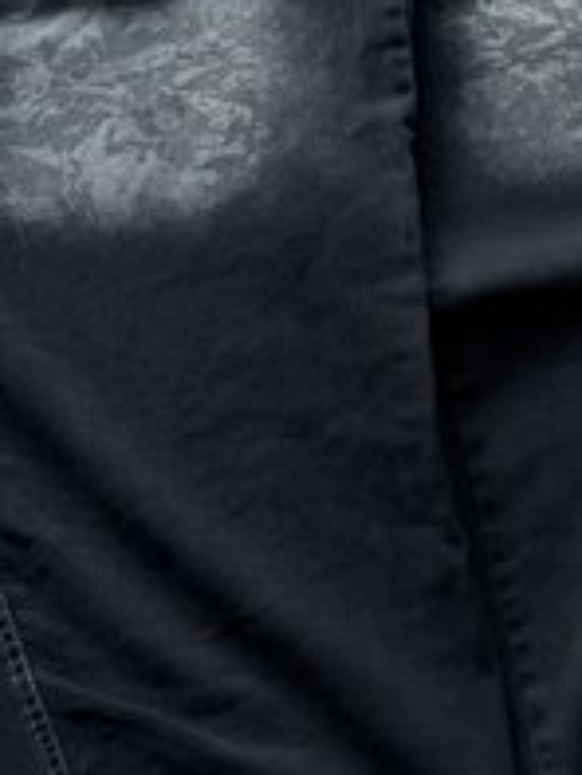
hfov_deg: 22.5
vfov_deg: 29.3
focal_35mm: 65
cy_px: 195
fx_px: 1456
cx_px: 409
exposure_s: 1/60
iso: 400
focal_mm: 6.76
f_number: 1.78
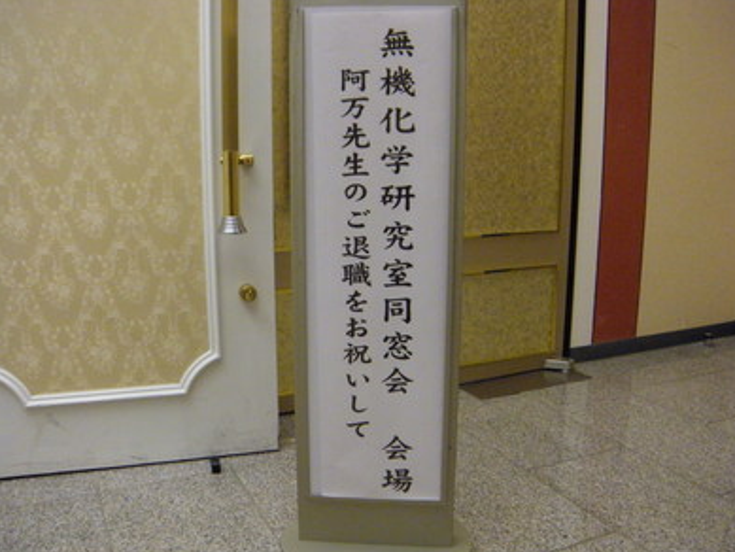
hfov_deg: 51.3
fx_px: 765
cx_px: 374
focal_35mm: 36
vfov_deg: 39.7
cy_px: 282
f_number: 3.8
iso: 400
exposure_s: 1/49.8
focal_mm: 5.9
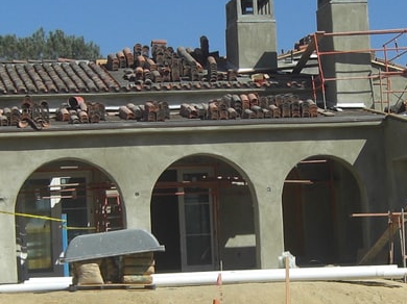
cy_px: 193
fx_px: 1528
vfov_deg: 11.4
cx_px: 211
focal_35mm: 130
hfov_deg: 15.2
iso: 80
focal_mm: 7.9
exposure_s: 1/250
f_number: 8
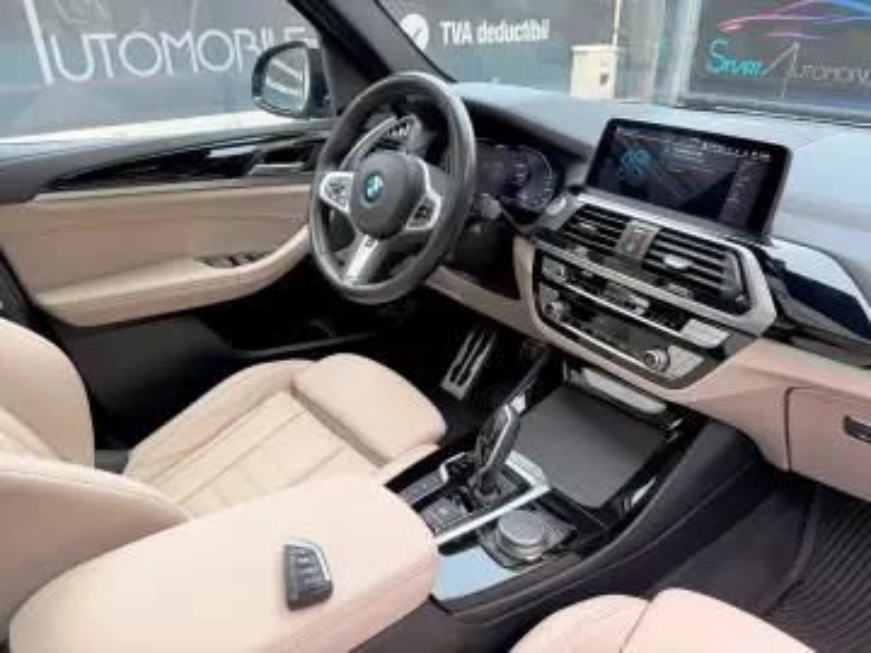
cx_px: 436
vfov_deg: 56.8
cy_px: 326
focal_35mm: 24
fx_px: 604
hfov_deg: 71.6
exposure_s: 1/81
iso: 100
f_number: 1.78
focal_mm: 6.76
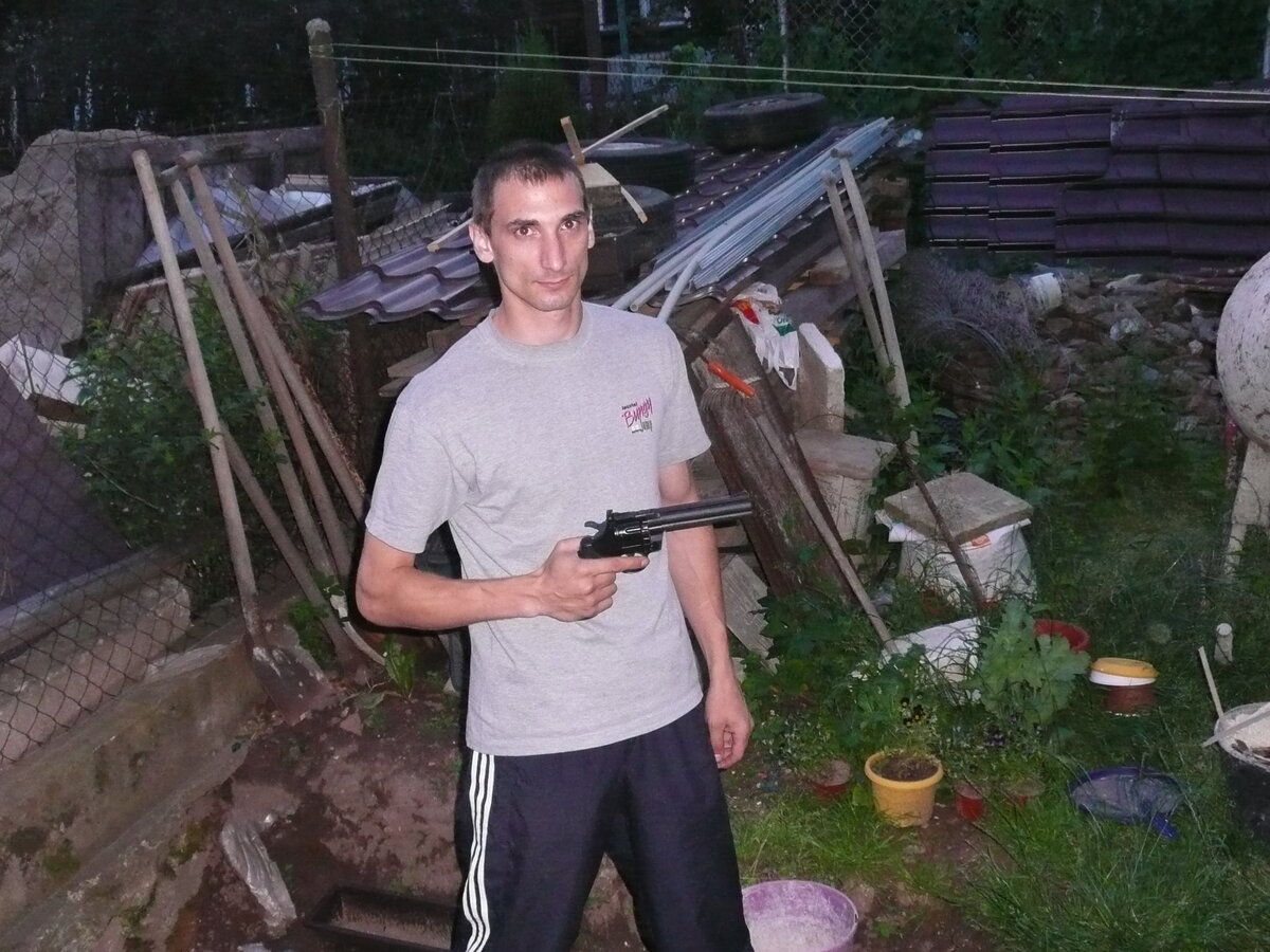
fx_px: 1394
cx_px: 635
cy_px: 476
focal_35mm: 38
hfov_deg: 49.0
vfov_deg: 37.7
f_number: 3.8
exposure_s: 1/30
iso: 640
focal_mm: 6.2
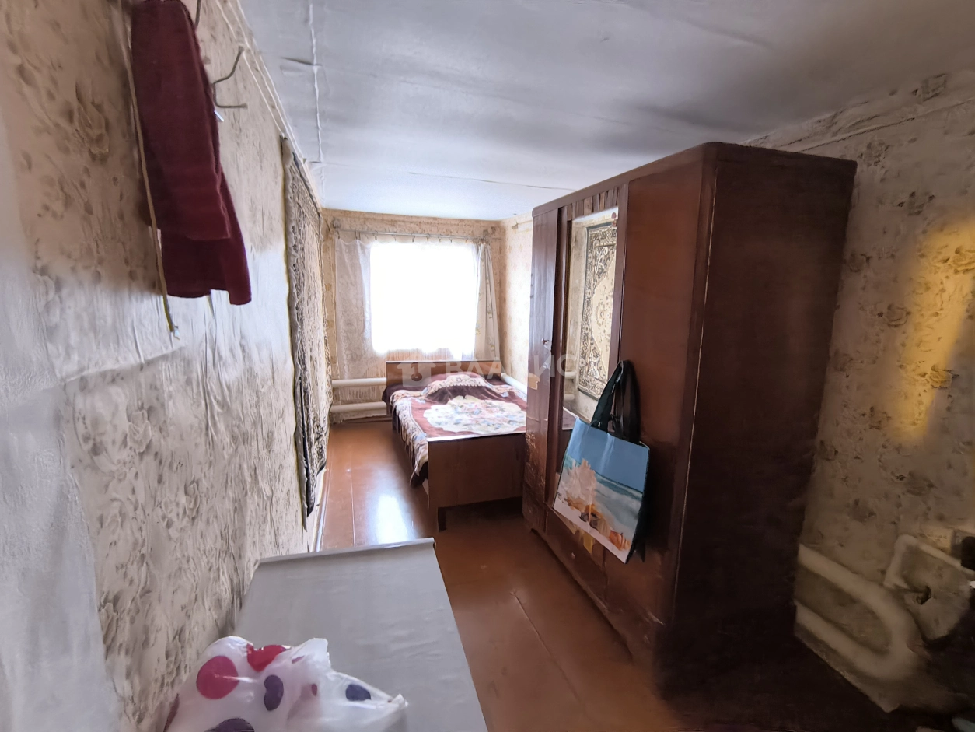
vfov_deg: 78.1
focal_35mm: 16
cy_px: 366
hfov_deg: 94.5
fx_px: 451
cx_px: 488
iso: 2000
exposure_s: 1/14.3
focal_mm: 1.65
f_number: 2.2
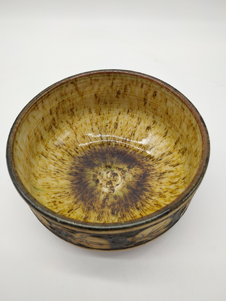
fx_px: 218
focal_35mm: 25
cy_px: 148
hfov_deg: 54.9
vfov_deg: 69.4
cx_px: 111
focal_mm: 3.94
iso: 160
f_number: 1.9
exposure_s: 1/347
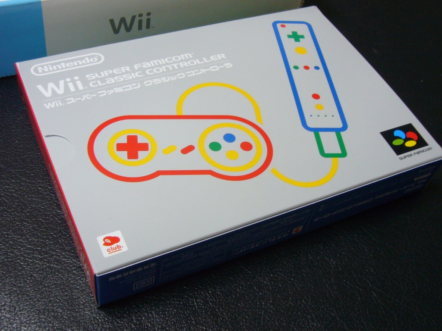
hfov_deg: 41.2
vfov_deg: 31.5
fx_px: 587
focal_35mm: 46
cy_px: 166
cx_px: 221
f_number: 3
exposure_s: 1/15
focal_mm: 5.4
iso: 125
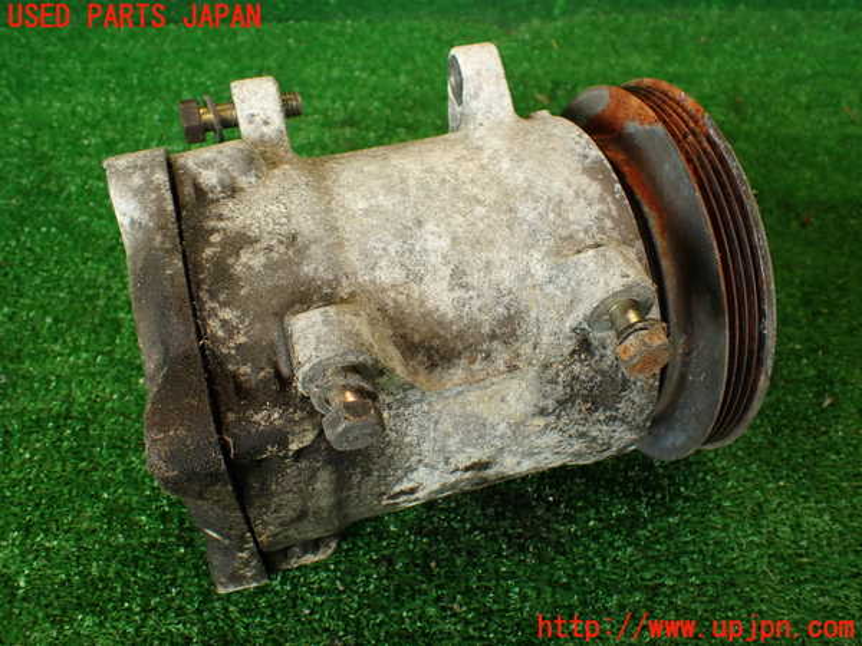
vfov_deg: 44.2
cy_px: 323
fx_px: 797
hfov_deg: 56.8
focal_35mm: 32
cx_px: 431
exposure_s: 1/60
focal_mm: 5.79
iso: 160
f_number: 2.4
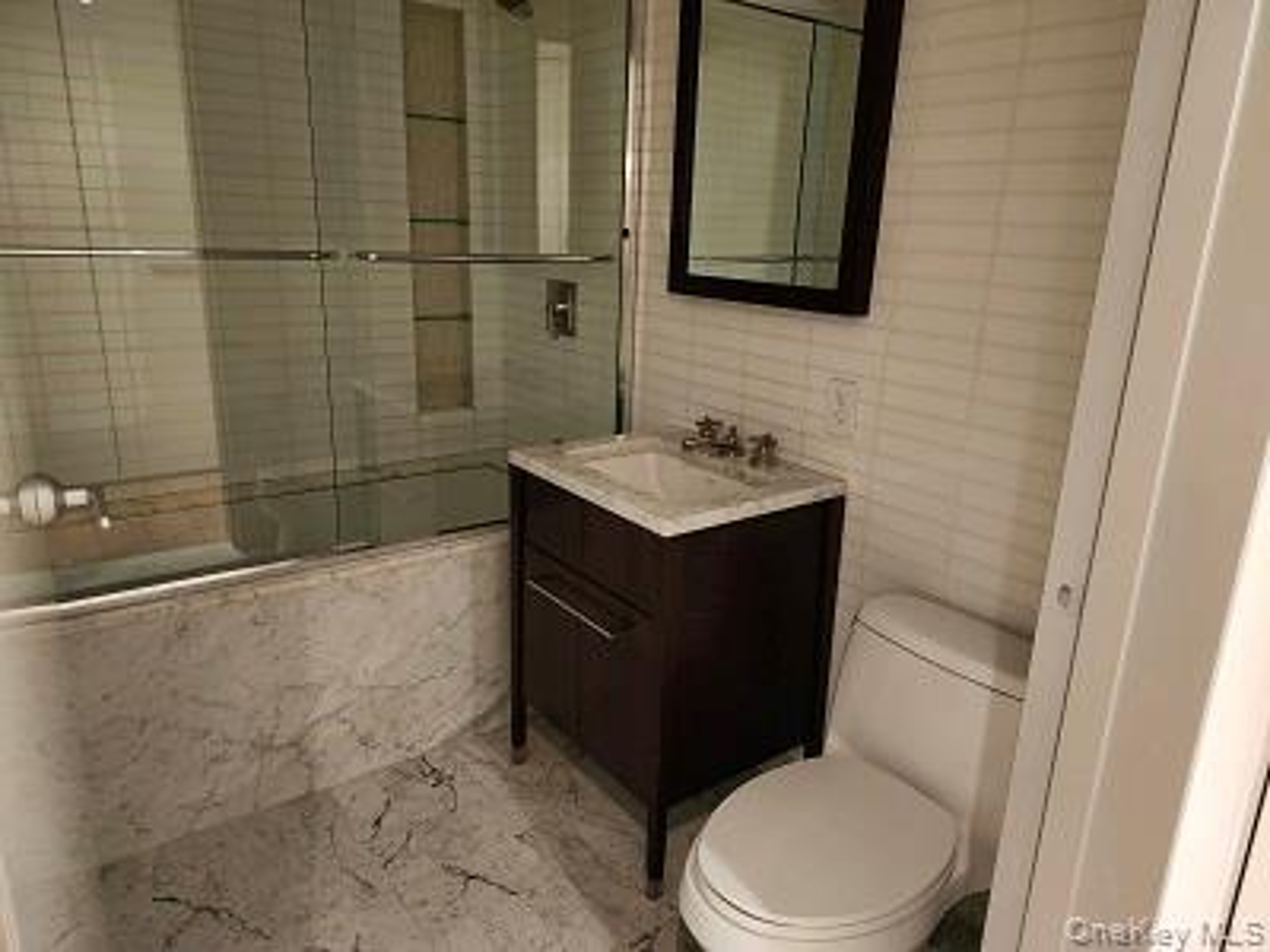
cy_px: 476
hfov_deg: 73.9
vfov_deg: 58.9
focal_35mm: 23
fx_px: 844
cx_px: 635
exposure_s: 1/24
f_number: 1.8
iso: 800
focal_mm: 5.54
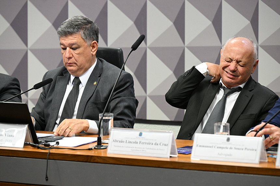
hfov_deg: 14.7
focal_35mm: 140
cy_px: 93
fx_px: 1087
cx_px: 140
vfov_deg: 9.8
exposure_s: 1/160
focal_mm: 140
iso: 2500
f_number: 4
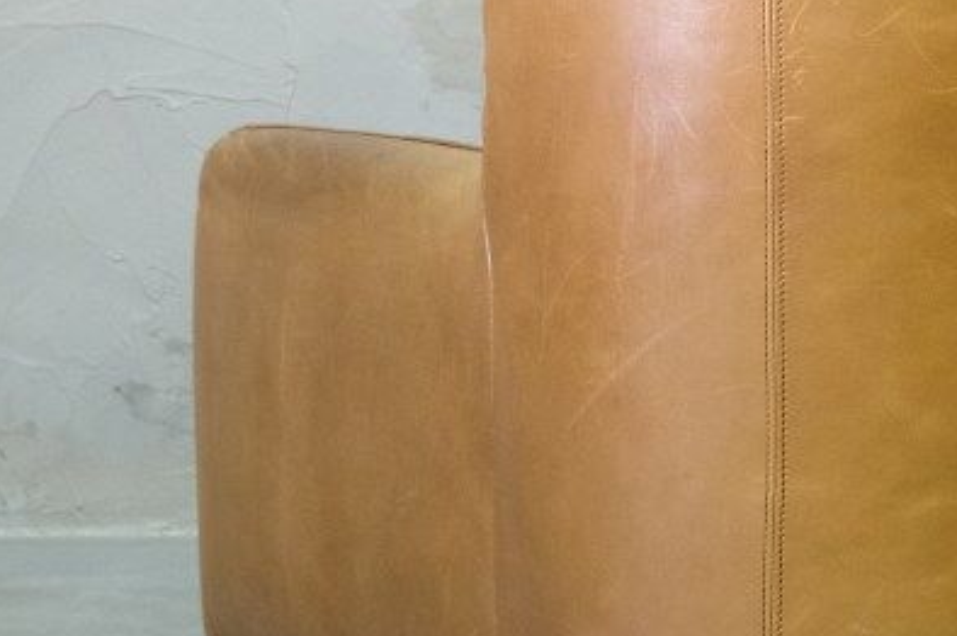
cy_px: 34
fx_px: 3347
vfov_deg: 10.8
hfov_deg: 16.1
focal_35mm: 126
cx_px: 794
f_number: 4
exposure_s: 1/40
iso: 2500
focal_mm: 26
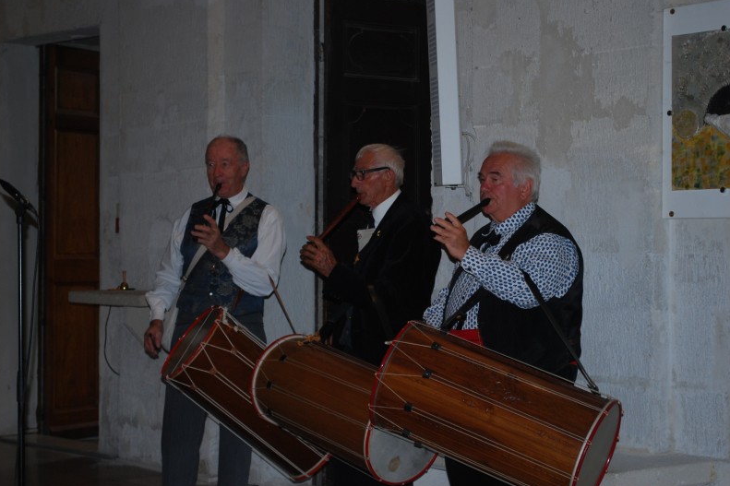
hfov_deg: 27.7
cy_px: 243
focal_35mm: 73
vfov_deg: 18.7
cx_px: 363
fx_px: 1480
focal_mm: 48
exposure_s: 1/60
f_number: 5.6
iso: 320
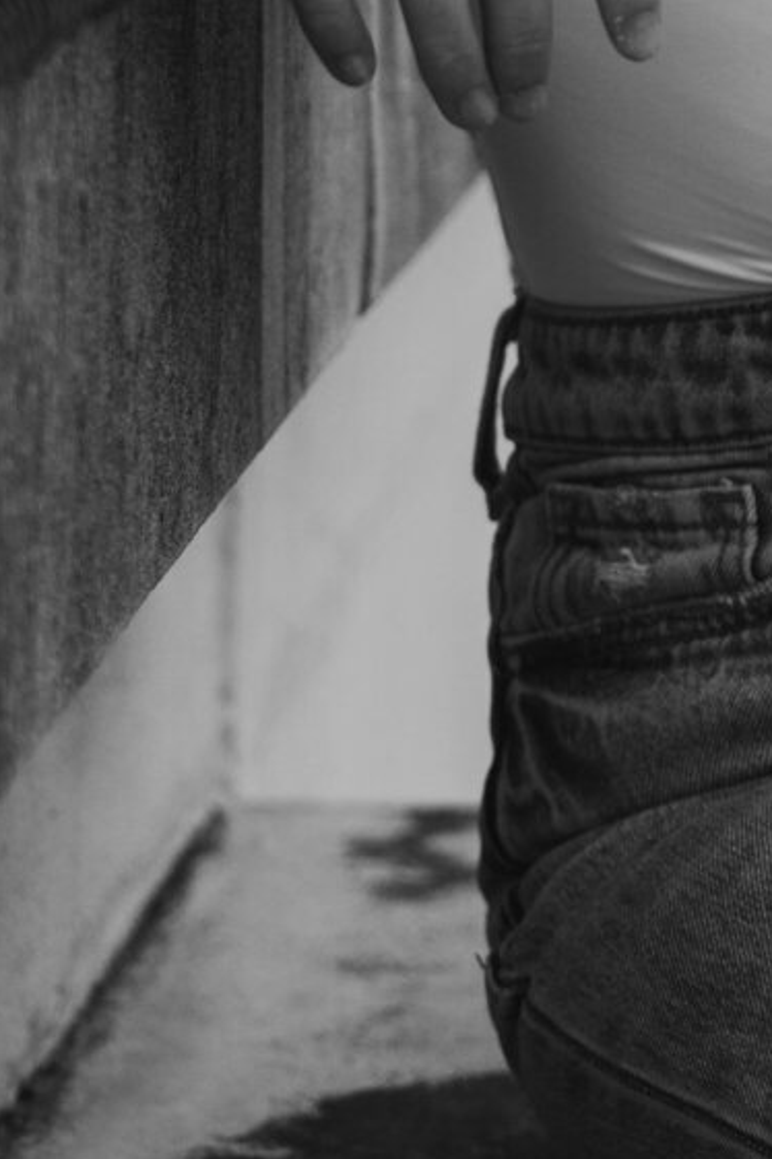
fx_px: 6109
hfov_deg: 7.2
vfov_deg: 10.5
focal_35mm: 190
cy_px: -514
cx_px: 865
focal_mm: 44.4
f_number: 2.8
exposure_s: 1/1000
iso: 200
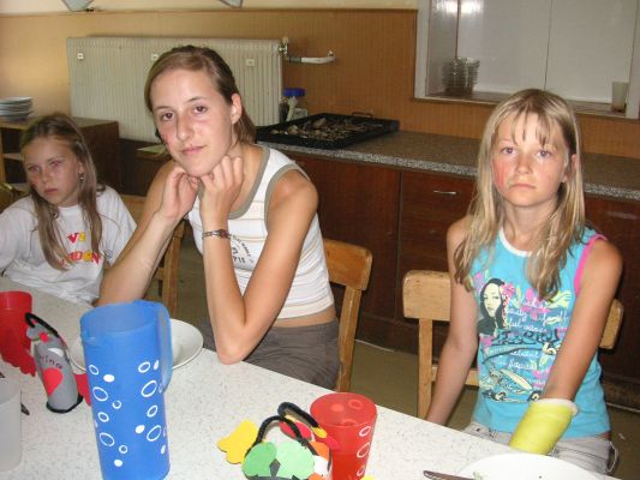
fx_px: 684
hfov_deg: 50.1
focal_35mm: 37
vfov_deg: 38.7
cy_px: 240
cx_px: 320
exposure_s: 1/45
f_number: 2.8
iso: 160
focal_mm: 6.1
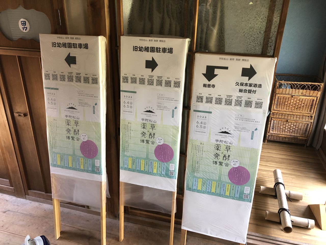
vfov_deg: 49.7
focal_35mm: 28
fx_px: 264
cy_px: 122
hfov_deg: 63.4
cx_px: 163
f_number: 1.8
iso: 40
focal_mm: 3.99
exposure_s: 1/15
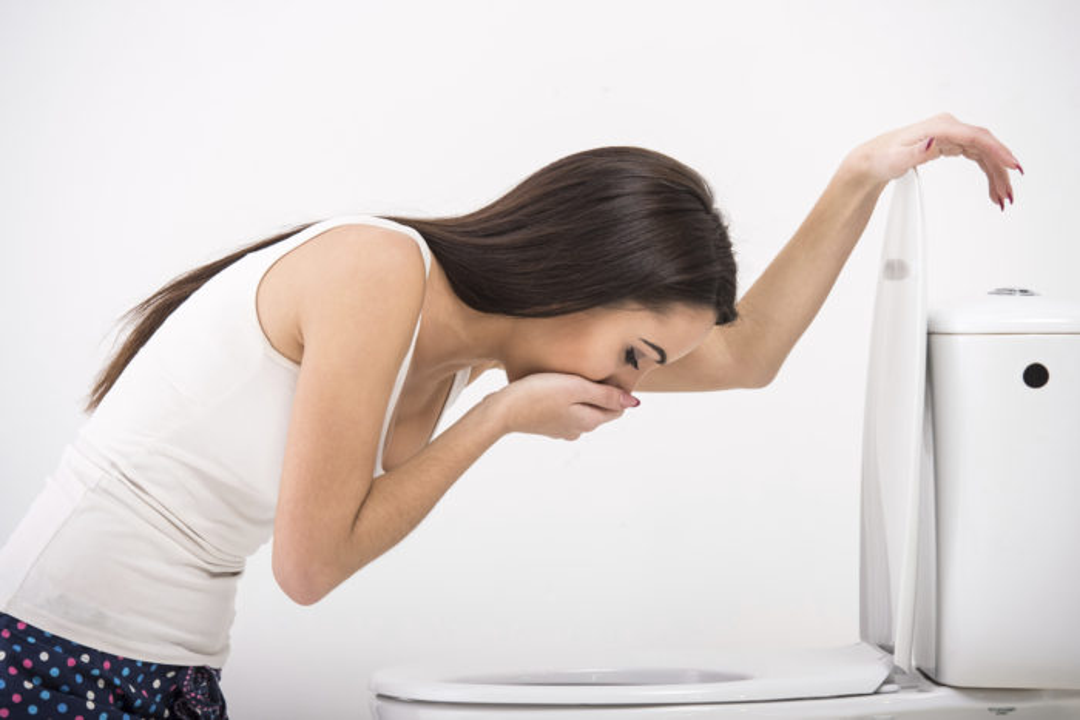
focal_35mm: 145
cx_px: 540
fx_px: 4351
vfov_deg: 9.5
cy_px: 360
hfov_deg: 14.2
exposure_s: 1/125
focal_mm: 145
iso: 400
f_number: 4.5
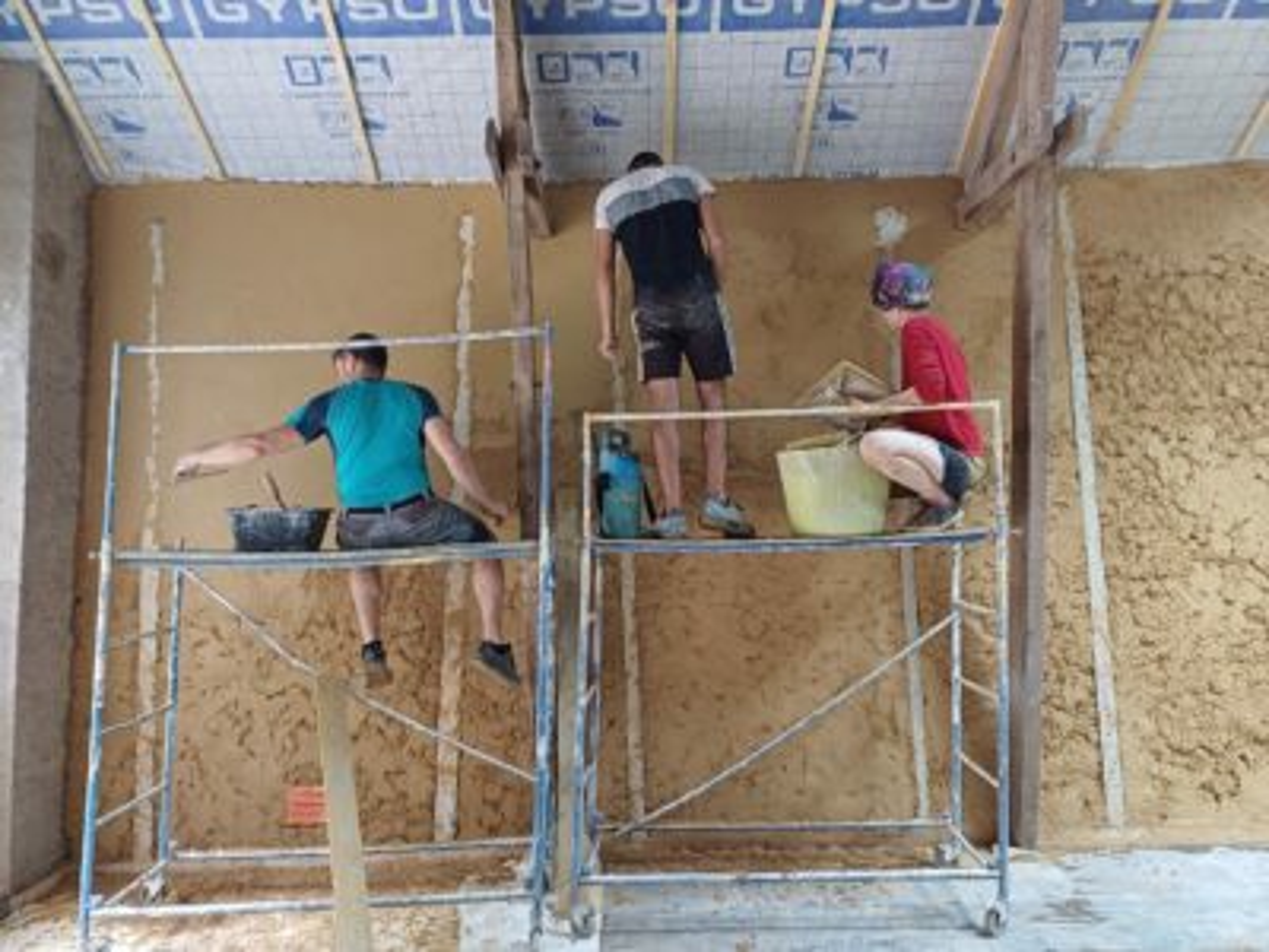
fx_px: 916
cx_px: 634
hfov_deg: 69.4
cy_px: 476
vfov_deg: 54.9
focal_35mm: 25
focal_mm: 4.65
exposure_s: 1/33.3
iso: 320
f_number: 1.8
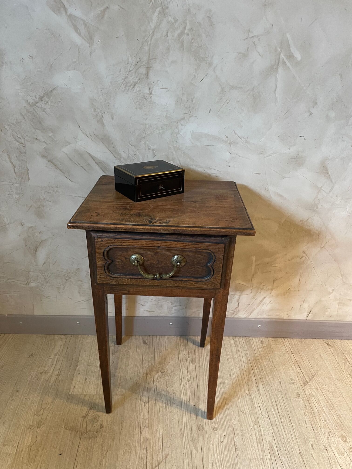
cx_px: 176
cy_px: 234
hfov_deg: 53.1
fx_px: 353
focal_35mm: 26
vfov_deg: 67.3
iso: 250
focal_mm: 4.2
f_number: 1.6
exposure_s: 1/50
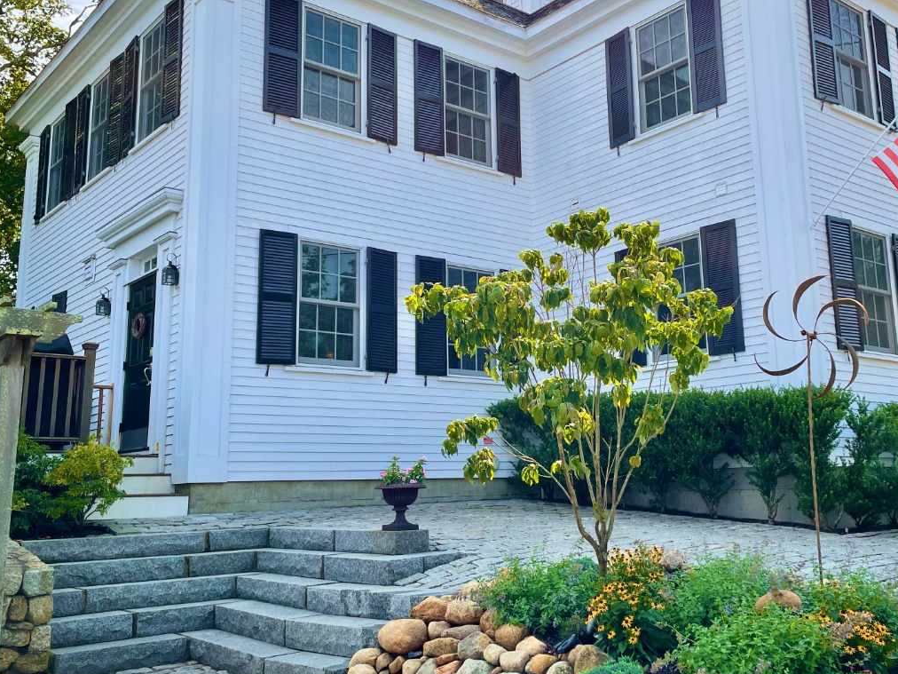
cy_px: 308
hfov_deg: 50.0
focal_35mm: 37
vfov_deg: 38.6
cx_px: 508
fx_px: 960
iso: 32
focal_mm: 4.2
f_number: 1.6
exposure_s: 1/2398
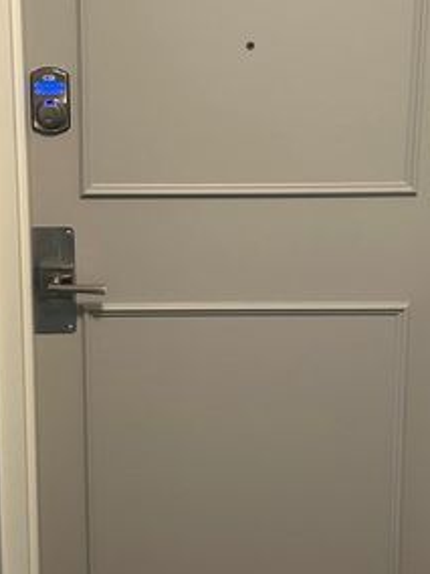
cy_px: 252
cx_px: 162
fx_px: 1010
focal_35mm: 61
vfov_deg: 31.6
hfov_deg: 24.0
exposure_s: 1/60
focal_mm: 5.7
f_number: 1.5
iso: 125
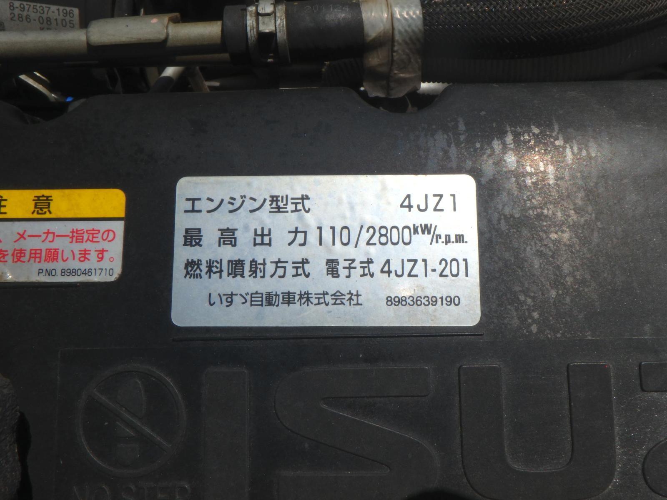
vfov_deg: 48.2
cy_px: 250
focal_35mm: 29
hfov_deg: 61.7
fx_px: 559
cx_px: 334
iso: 125
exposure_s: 1/500
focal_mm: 5.2
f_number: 7.6
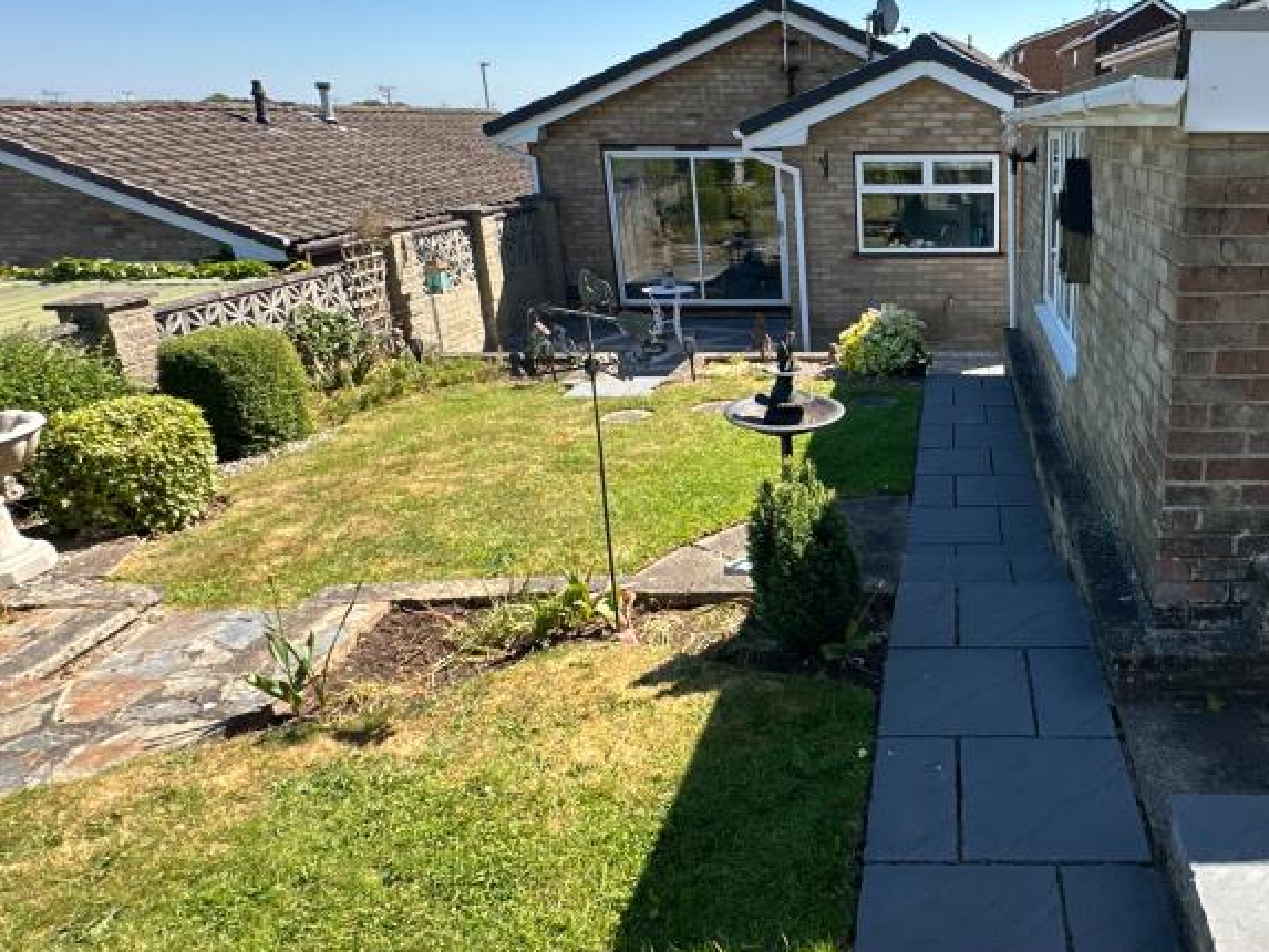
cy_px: 405
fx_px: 917
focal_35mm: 25
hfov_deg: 65.0
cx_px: 959
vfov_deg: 54.7
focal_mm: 2.22
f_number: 2.2
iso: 40
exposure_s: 1/615
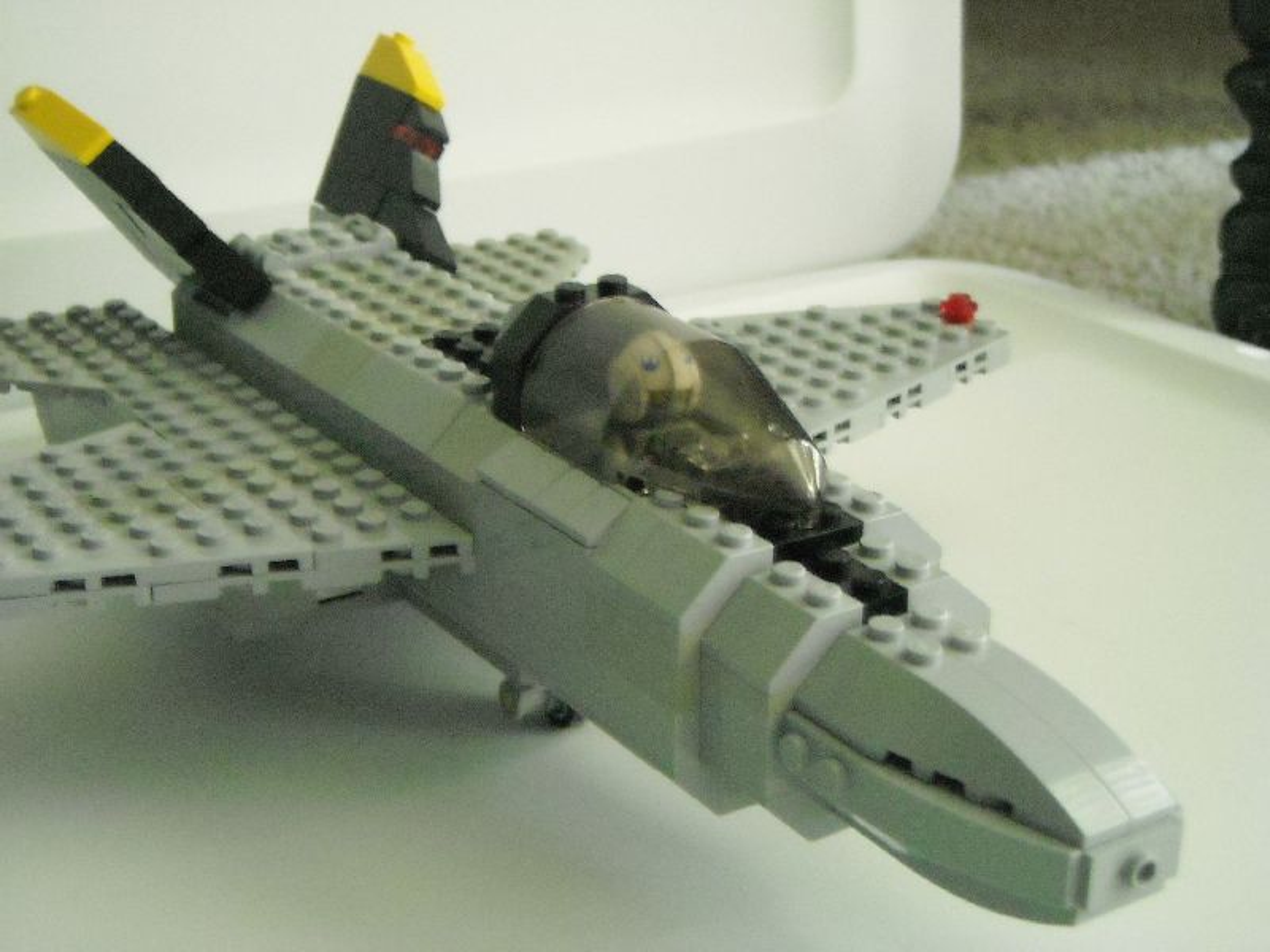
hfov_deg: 28.6
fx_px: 2495
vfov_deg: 21.6
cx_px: 635
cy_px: 476
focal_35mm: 68
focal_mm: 11.02
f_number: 3.7
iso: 800
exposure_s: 1/5
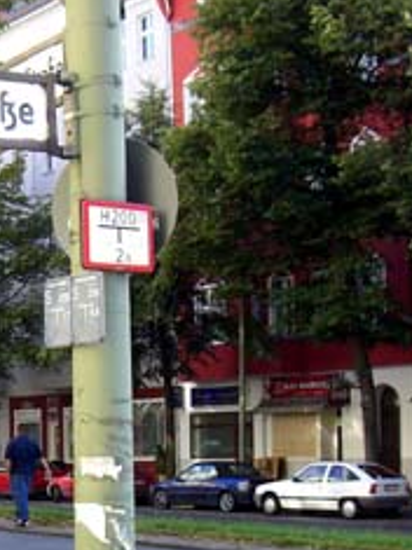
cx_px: -20
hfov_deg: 17.7
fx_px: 1287
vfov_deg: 23.9
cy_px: 412
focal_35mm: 81
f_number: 4.3
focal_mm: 6.2
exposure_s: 1/80
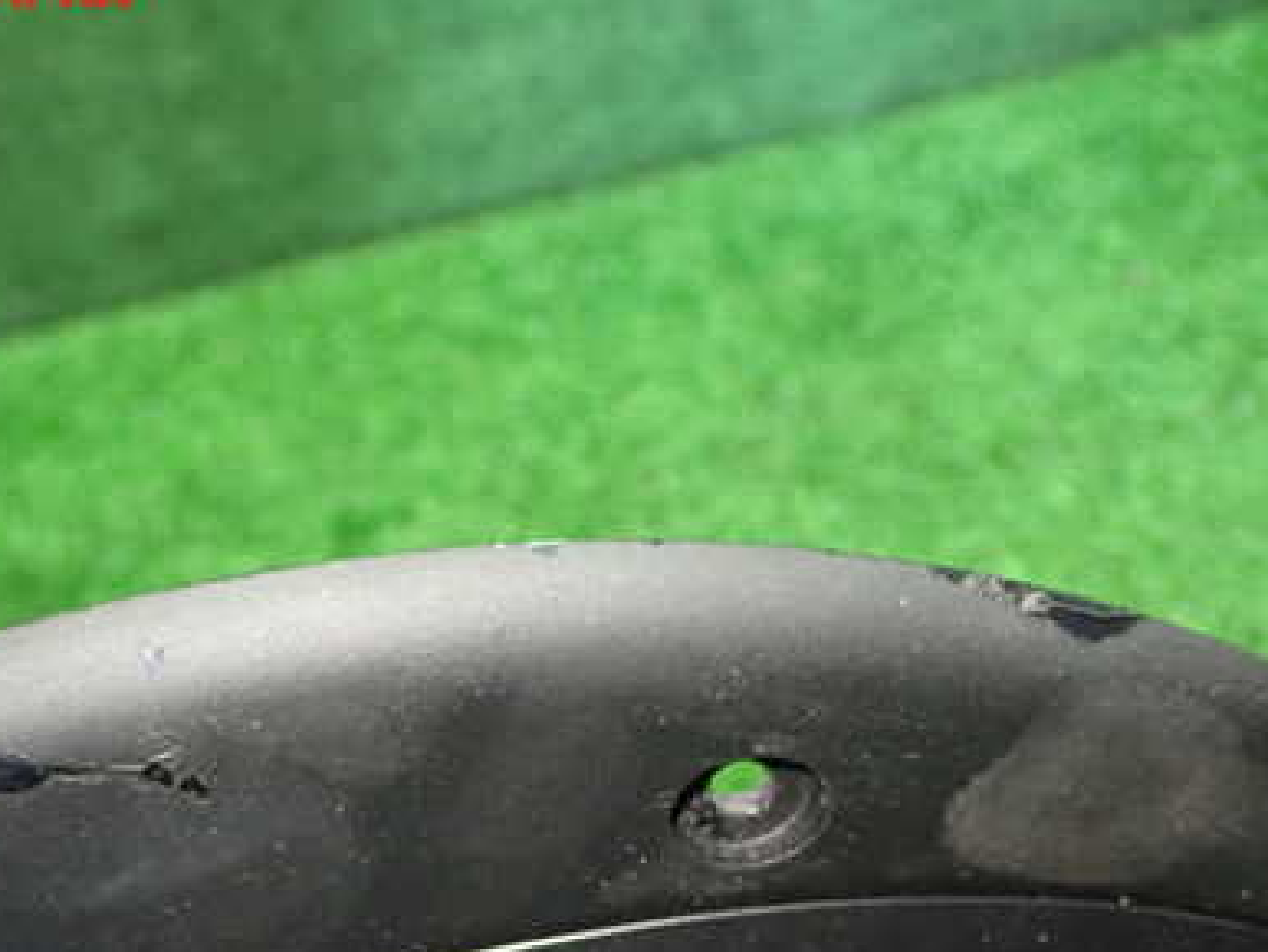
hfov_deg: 32.6
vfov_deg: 24.6
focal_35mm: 59
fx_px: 2163
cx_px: 519
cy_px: 683
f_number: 2.7
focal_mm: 6.83
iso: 800
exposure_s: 1/20
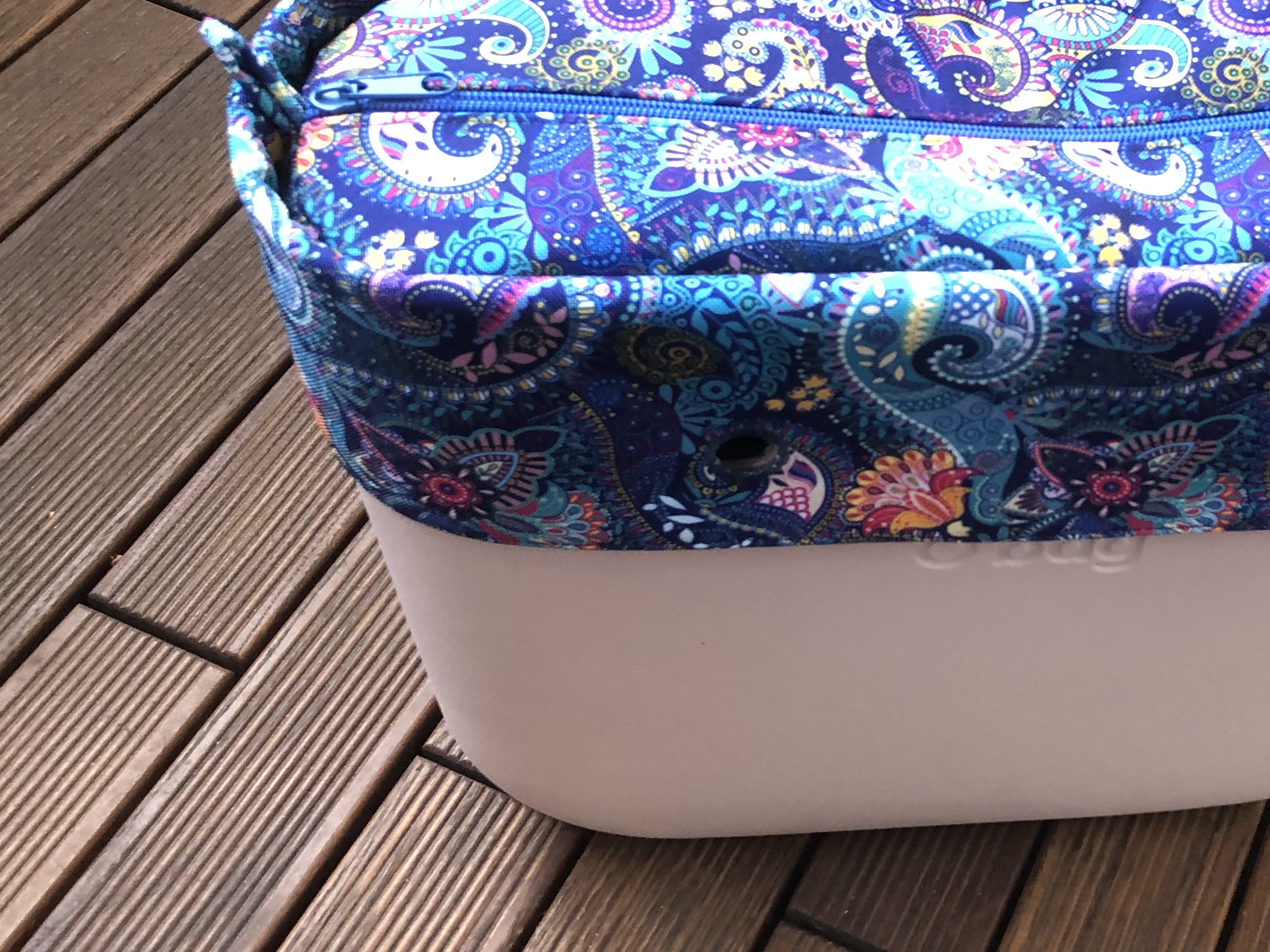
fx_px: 1871
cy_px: 375
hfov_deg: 36.5
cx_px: 973
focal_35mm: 51
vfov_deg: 28.5
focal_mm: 4
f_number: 1.8
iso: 64
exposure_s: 1/17
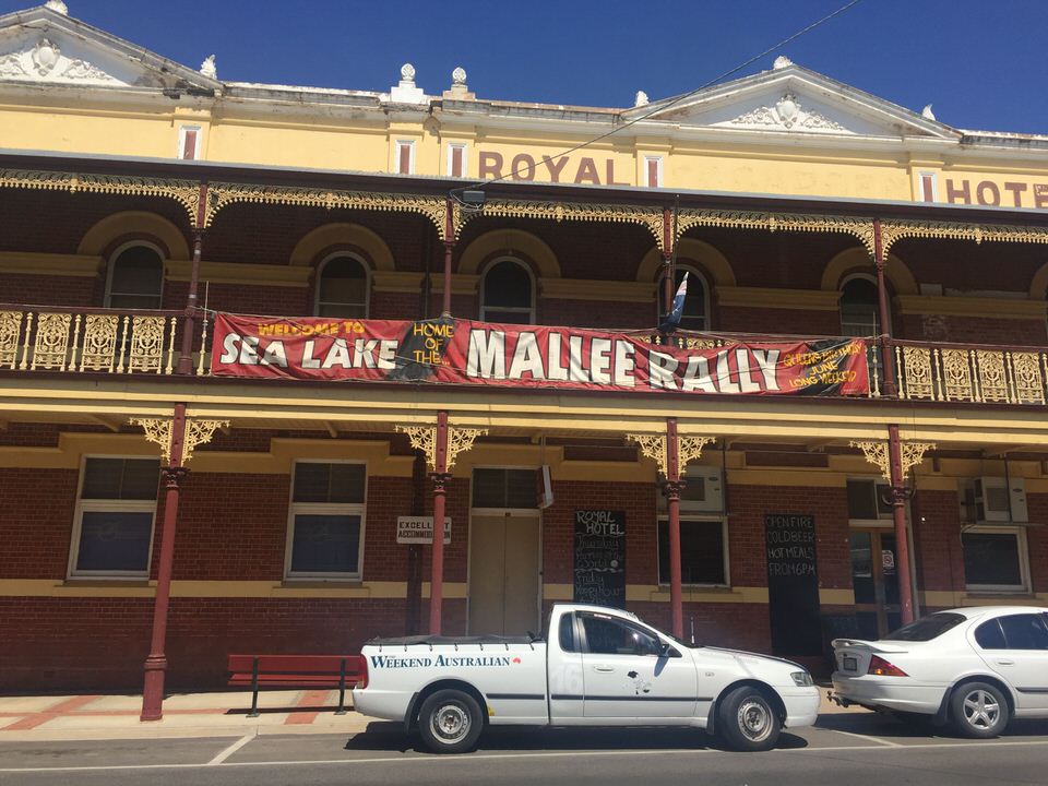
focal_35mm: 29
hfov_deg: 61.7
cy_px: 393
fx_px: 878
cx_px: 524
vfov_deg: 48.2
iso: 32
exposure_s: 1/2825
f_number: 2.2
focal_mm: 4.15
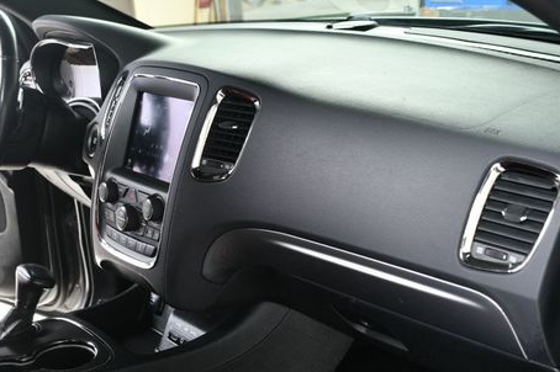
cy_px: 181
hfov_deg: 36.2
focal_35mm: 55
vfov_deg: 24.6
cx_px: 253
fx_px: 855
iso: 100
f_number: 4.5
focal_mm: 26
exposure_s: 1/160
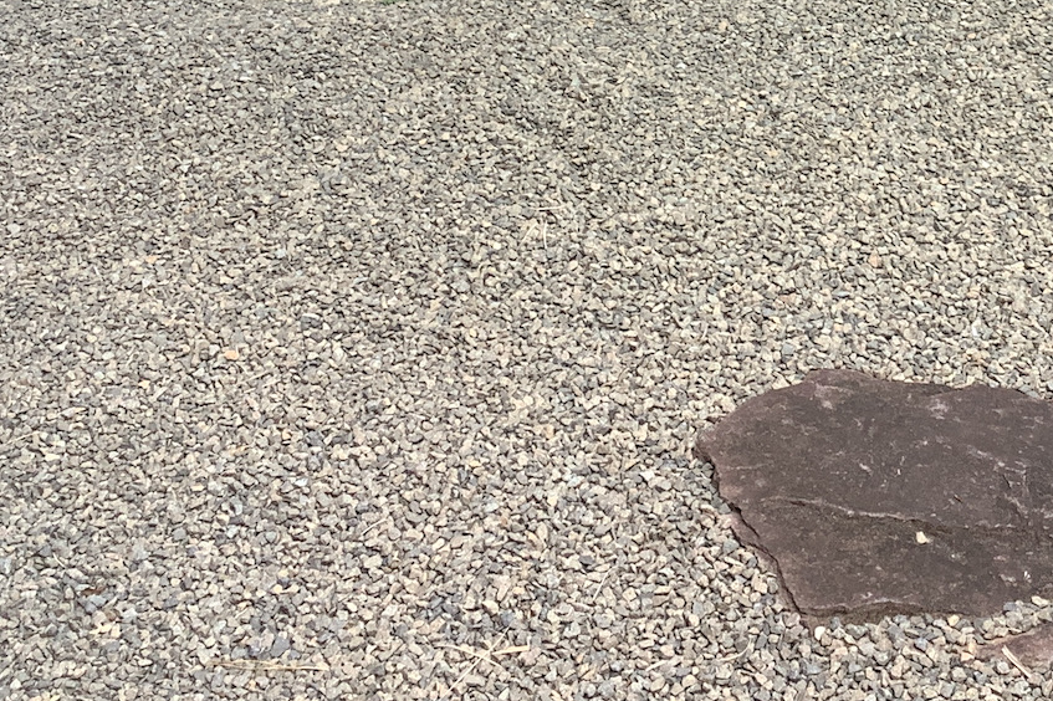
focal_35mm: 78
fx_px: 2280
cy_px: -91
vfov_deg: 16.9
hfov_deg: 25.4
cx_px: 885
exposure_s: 1/210
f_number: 2.4
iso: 25
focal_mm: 3.3
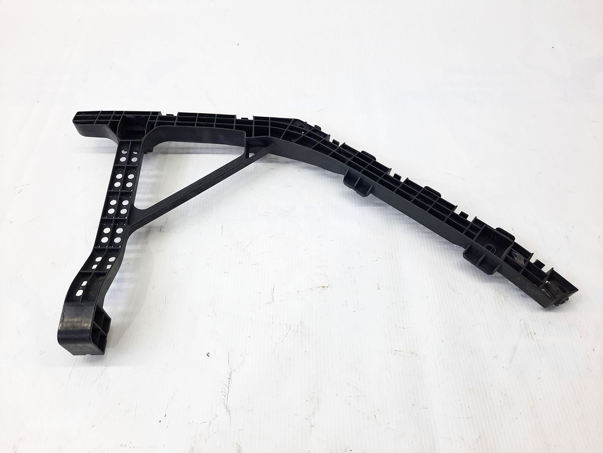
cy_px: 226
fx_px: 435
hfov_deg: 69.4
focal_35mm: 25
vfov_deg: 54.9
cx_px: 302
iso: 64
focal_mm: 4.6
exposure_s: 1/50
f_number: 2
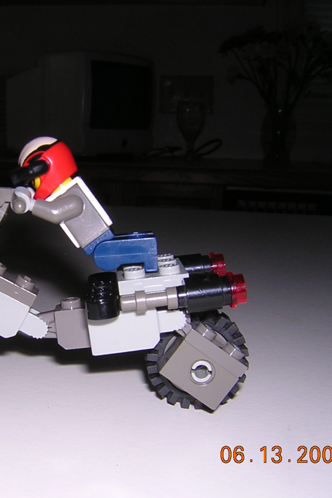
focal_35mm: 51
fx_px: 706
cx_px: 53
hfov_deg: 25.9
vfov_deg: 38.9
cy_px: 253
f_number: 5.2
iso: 100
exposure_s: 1/60.1
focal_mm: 4.7
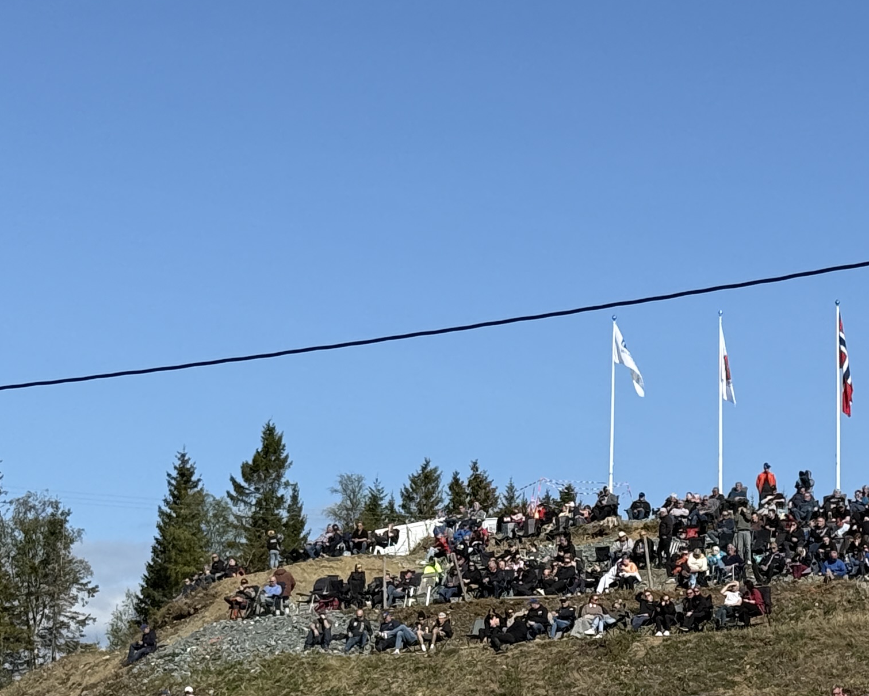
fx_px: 3215
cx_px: 542
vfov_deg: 12.3
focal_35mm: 125
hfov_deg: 15.4
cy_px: 622
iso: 64
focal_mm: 6.76
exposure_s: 1/7143
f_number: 1.78
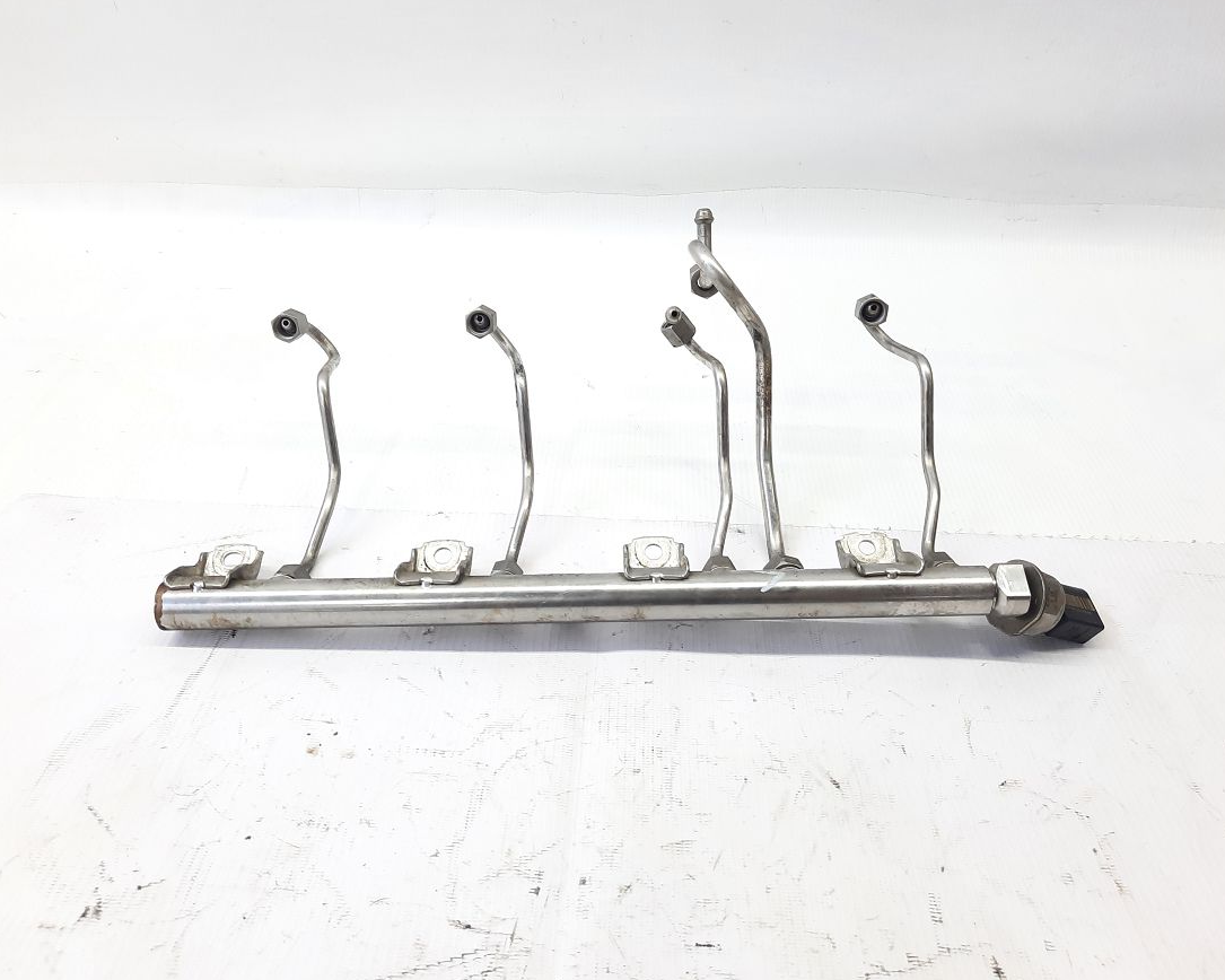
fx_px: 979
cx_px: 600
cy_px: 498
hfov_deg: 64.1
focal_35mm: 27
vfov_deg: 53.2
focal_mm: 4.6
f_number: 2
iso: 80
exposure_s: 1/50
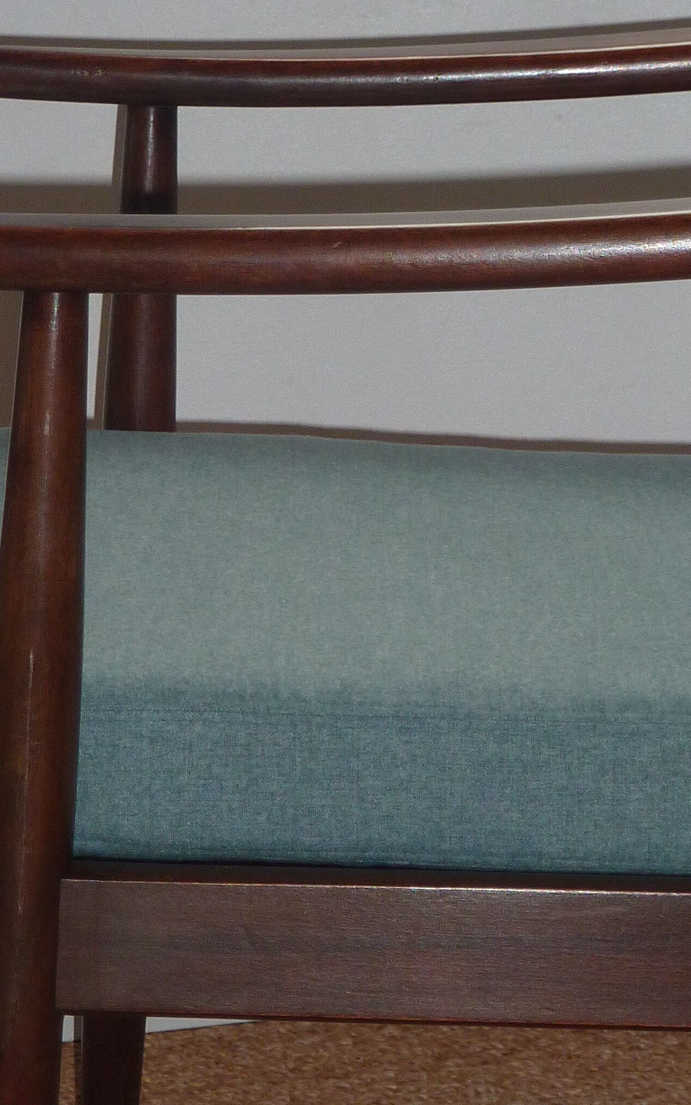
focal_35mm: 184
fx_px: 5543
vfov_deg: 11.4
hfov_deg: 7.1
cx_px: 400
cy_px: 552
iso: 160
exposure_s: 1/40
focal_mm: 15.8
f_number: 4.3
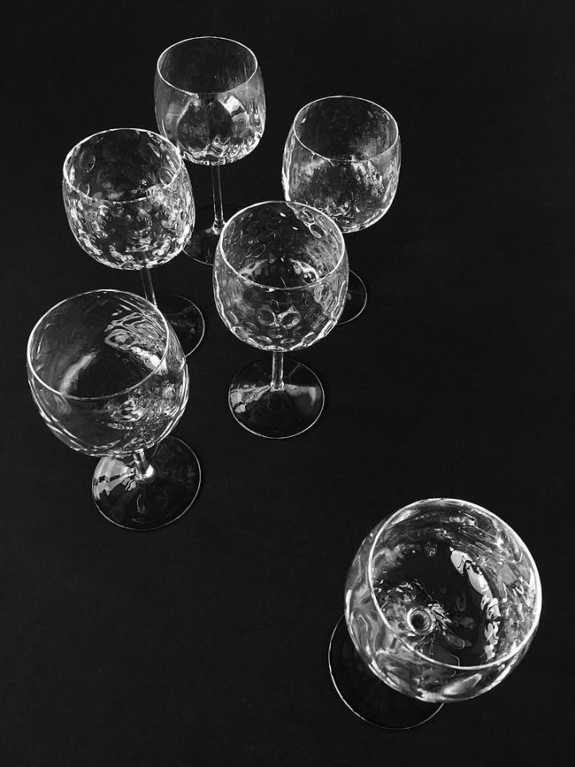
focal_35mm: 29
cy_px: 384
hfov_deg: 48.2
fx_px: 642
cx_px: 288
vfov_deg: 61.7
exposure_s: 1/33
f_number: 2.2
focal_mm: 4.15
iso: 64
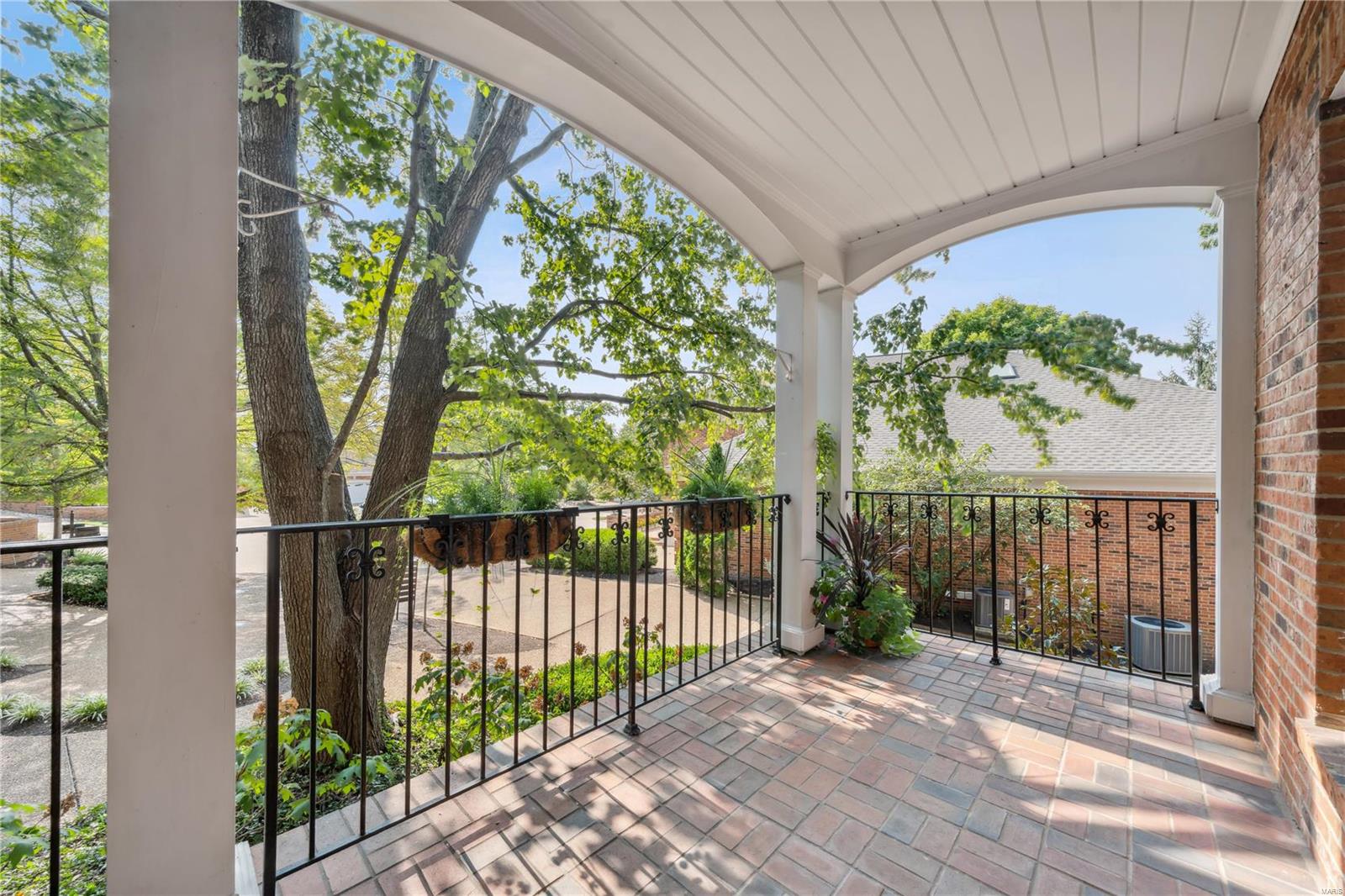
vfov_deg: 85.4
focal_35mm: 13
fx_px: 486
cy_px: 448
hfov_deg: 108.3
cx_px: 672
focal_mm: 13
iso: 125
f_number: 8
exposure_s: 1/125
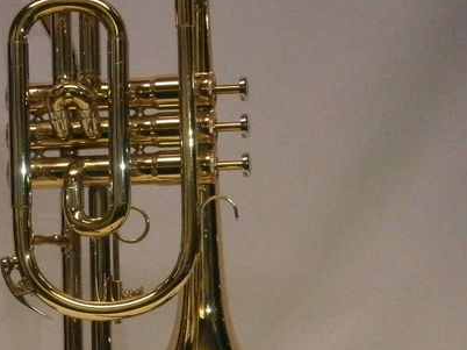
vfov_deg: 12.6
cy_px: 240
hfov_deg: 16.8
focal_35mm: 117
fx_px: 1577
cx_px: 182
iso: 800
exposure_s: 1/80
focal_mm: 8.3
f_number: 3.4
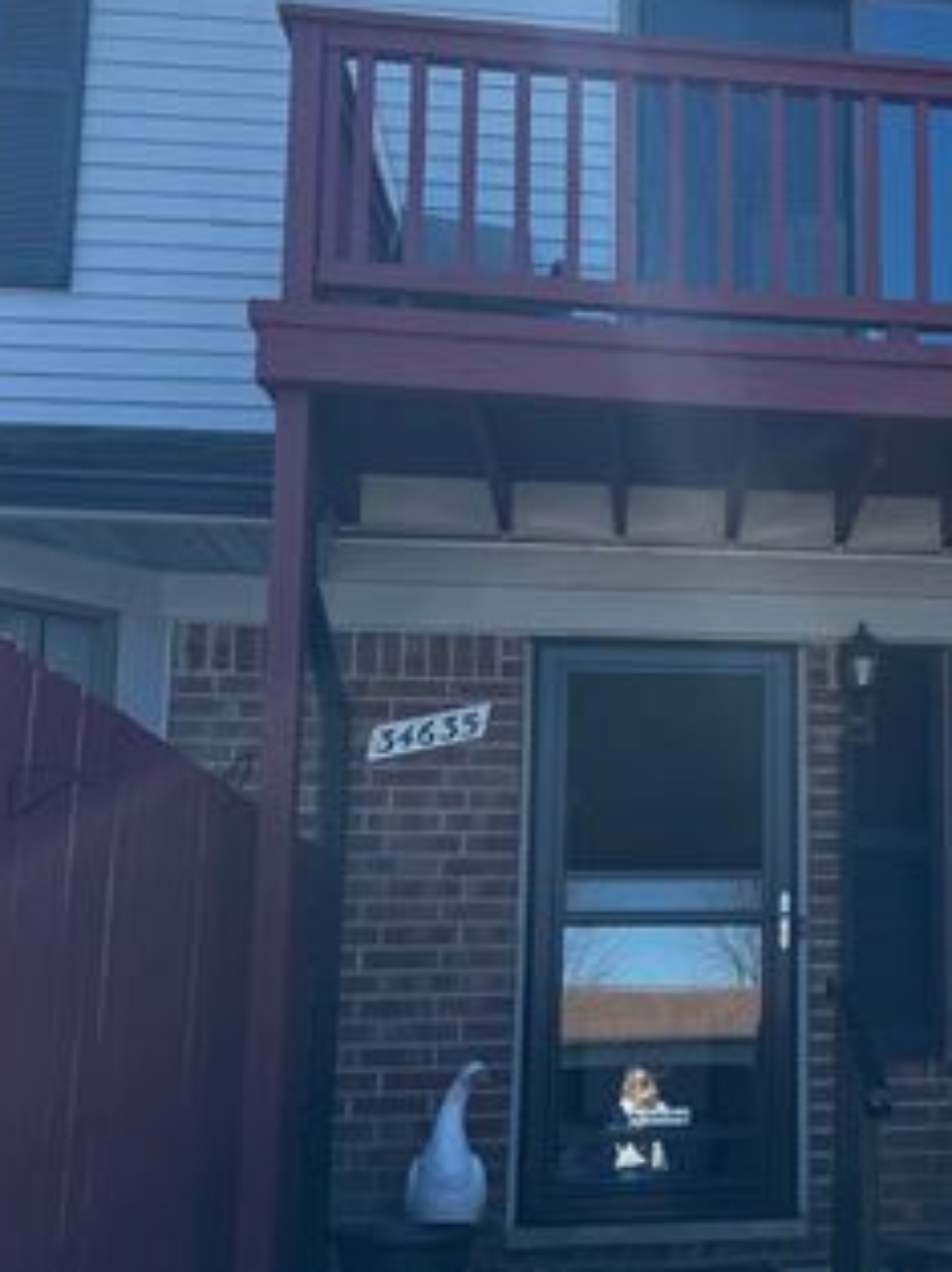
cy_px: 739
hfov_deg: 26.9
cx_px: 964
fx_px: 1873
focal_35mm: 51
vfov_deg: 37.4
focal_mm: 6.76
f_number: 1.78
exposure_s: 1/1456
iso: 80
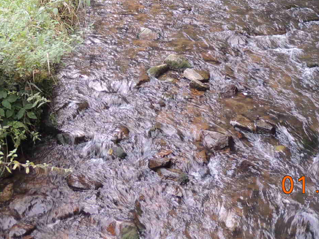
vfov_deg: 23.3
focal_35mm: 58
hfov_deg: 33.2
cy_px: -41
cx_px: 166
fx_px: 534
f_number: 3
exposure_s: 1/40
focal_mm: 4.3
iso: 100
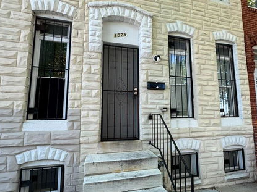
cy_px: 97
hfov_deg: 73.2
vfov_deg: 58.9
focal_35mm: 23
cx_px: 153
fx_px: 171
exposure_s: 1/185
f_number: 2.2
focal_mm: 2.22
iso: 40
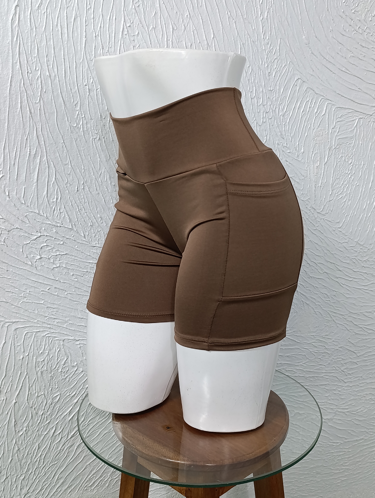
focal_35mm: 23
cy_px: 249
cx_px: 188
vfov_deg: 73.8
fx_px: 331
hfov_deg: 59.0
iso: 1000
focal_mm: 6.14
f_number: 1.6
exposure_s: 1/40
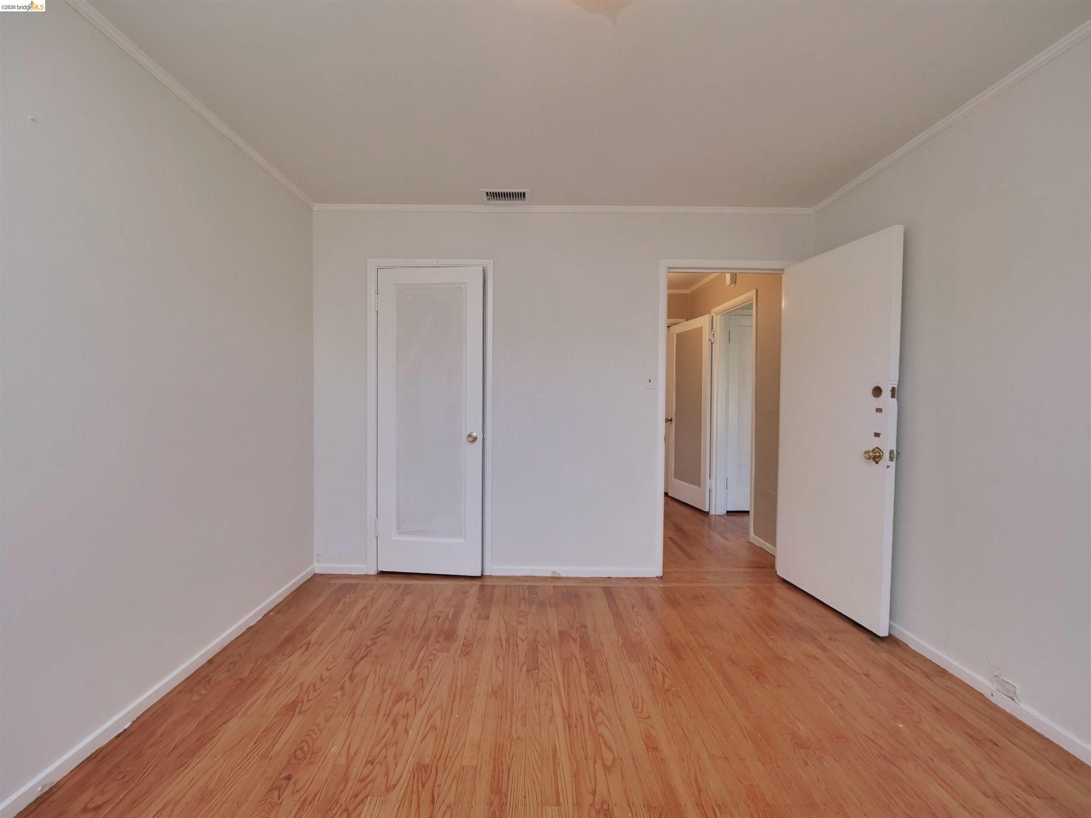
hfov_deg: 102.1
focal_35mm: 14
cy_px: 409
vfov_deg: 85.7
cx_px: 546
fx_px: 441
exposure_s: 1/160
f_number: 5
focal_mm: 7
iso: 800
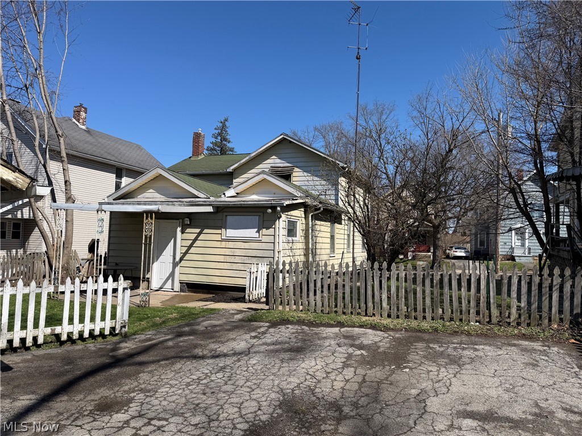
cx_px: 291
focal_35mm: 24
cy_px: 218
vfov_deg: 56.8
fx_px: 404
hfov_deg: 71.6
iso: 80
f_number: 1.78
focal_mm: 6.76
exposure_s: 1/5319
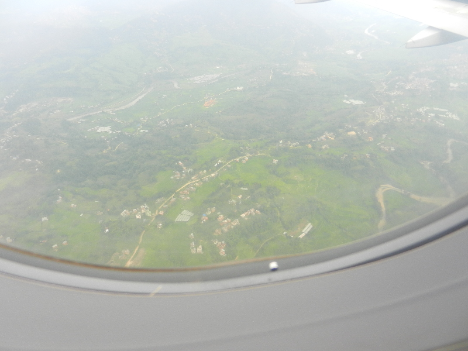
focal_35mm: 25
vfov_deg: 54.9
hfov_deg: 69.4
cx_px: 234
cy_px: 176
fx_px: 338
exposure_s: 1/250
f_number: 3.5
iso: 160
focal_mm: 4.5
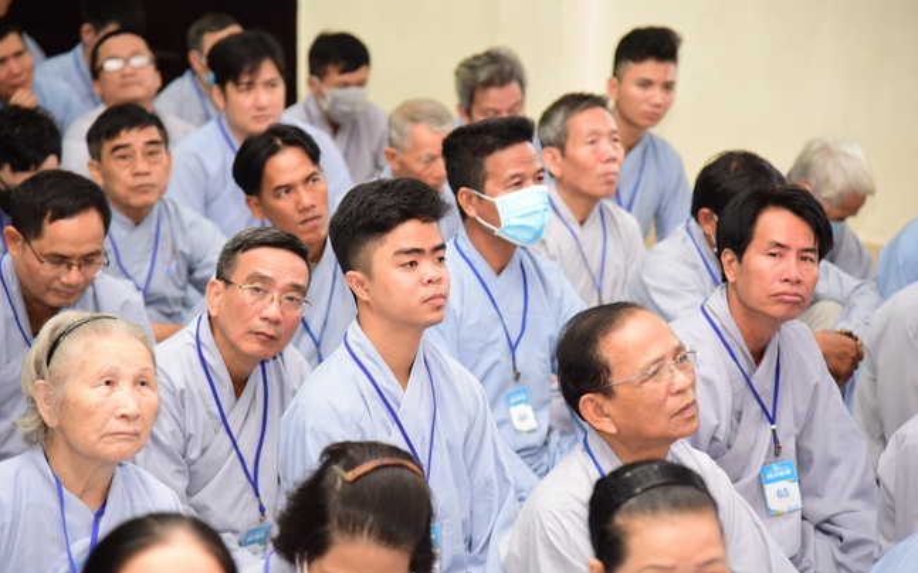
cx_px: 460
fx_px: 3076
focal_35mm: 123
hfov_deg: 17.0
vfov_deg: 10.6
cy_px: 274
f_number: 4
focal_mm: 120
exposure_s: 1/40
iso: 800
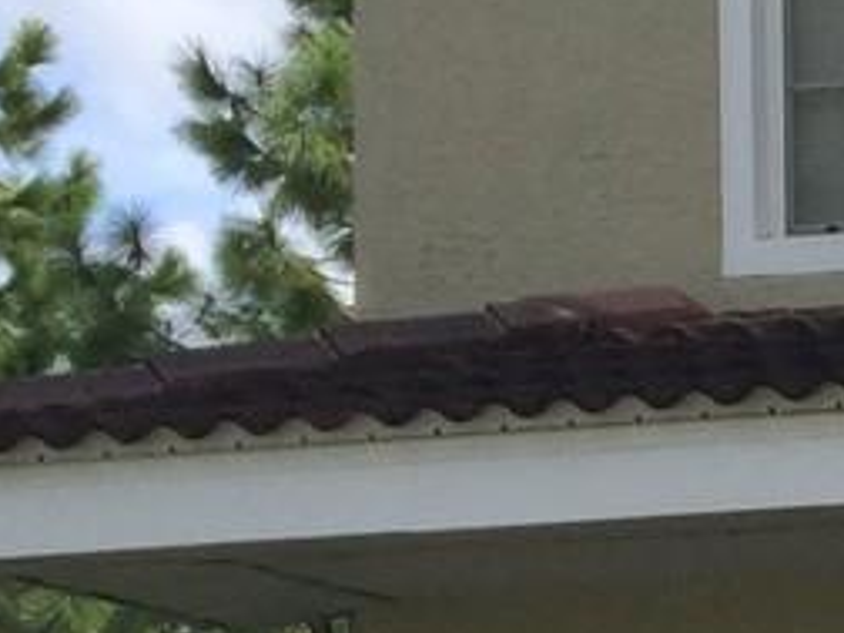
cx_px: 2133
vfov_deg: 8.0
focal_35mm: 184
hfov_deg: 9.4
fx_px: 4486
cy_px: 596
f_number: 2.2
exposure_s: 1/1642
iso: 32
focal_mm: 4.15
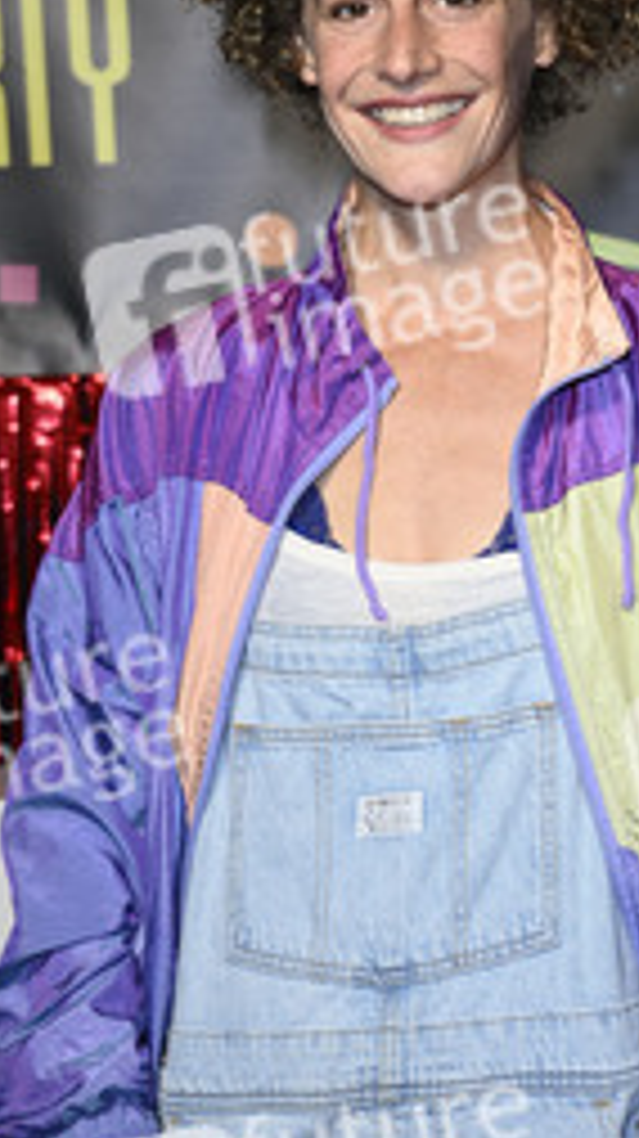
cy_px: 517
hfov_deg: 10.2
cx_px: 446
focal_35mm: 119
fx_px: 3591
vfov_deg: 18.0
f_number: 5.6
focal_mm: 72
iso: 2000
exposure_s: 1/250
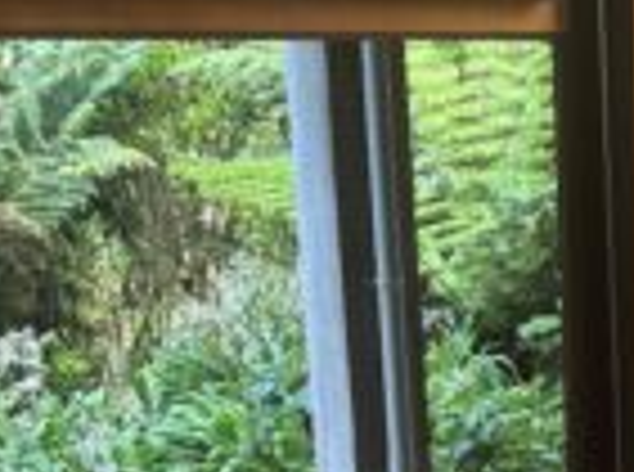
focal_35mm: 74
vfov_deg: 18.3
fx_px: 1352
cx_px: 598
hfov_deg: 25.4
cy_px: 634
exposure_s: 1/50
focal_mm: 5.1
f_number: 1.6
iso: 100
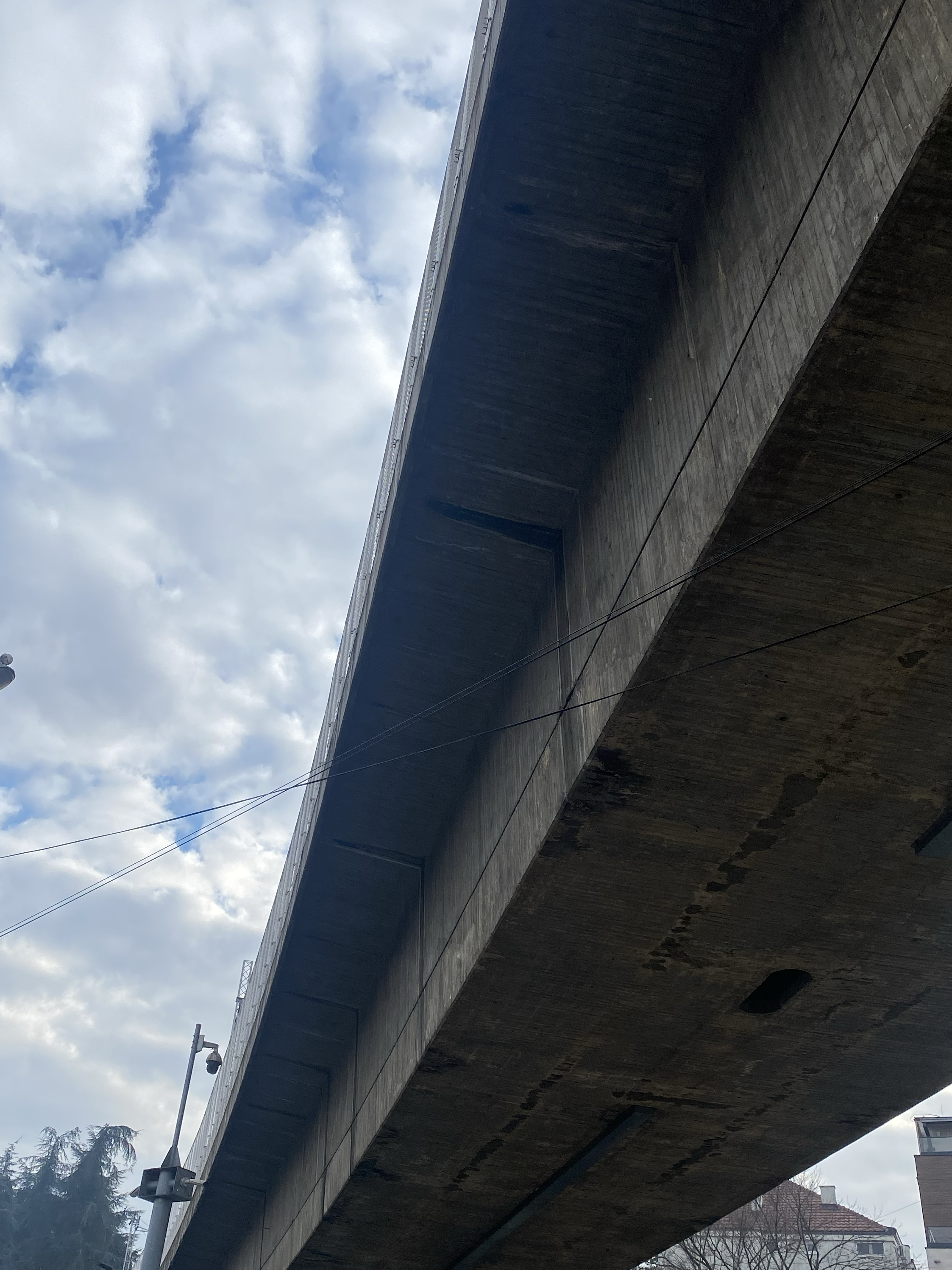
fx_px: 1284
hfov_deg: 40.7
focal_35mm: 35
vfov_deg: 52.6
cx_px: 433
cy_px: 650
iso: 32
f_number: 1.8
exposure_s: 1/1927
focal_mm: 4.25
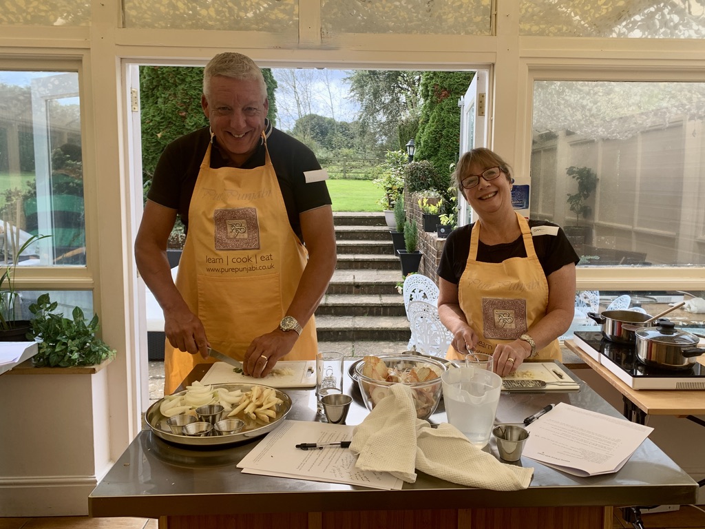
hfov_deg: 67.3
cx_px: 352
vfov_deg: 53.1
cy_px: 264
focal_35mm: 26
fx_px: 530
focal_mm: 4.25
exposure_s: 1/382
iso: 25
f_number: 1.8
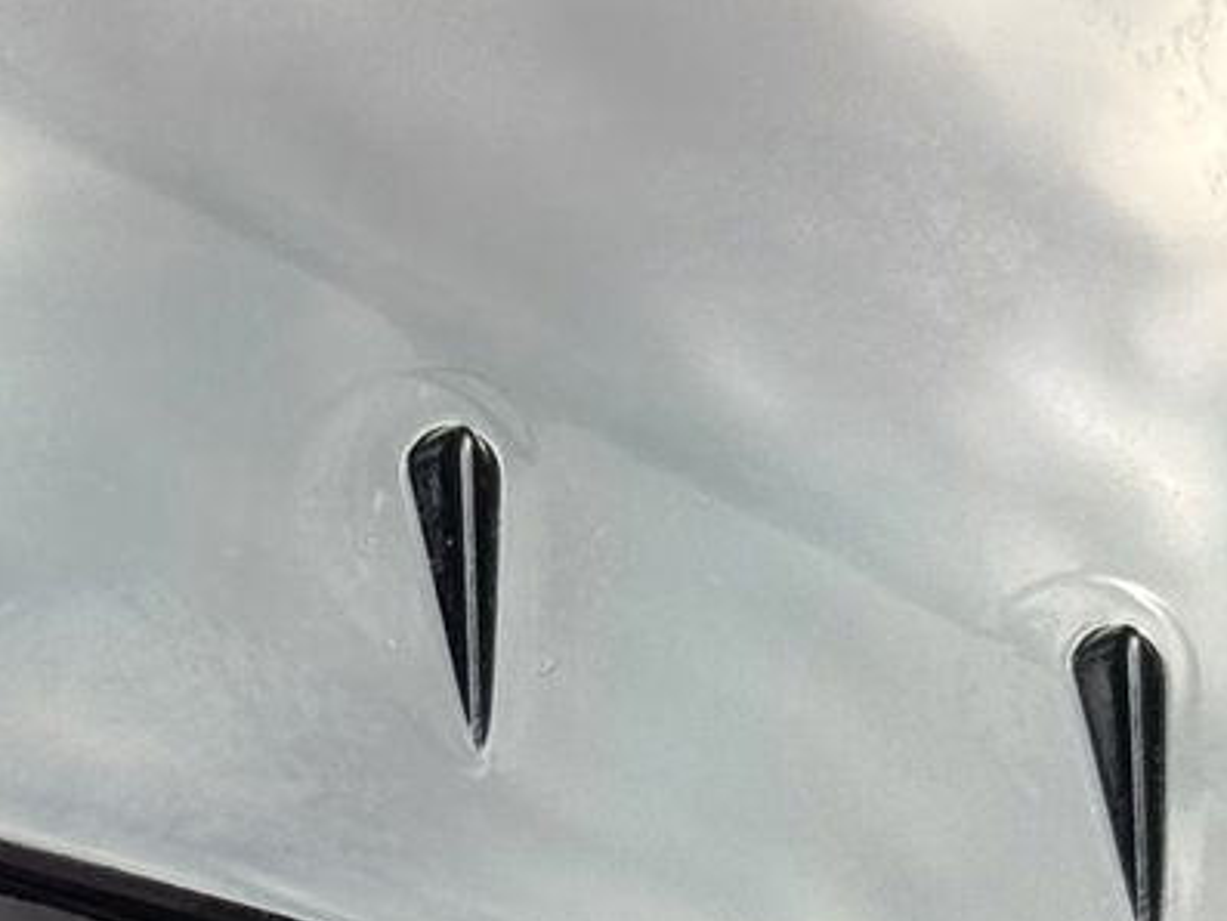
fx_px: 8226
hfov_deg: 8.5
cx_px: 442
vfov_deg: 6.3
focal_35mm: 232
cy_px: 1357
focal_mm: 6.76
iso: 64
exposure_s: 1/699
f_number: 1.78
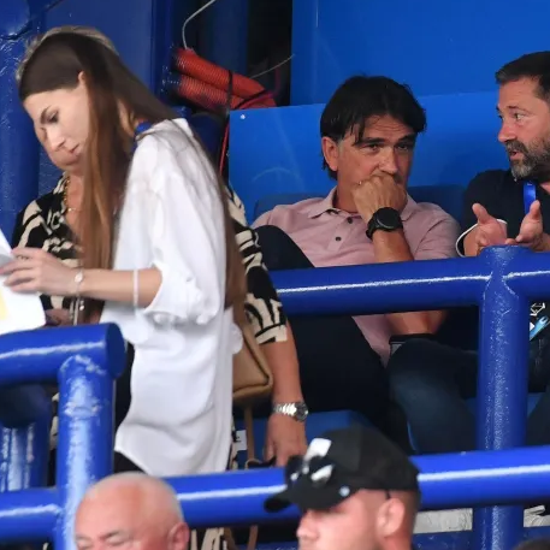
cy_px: 250
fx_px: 5087
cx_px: 292
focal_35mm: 283
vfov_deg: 6.2
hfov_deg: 6.2
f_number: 5
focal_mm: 200
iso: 1600
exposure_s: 1/250
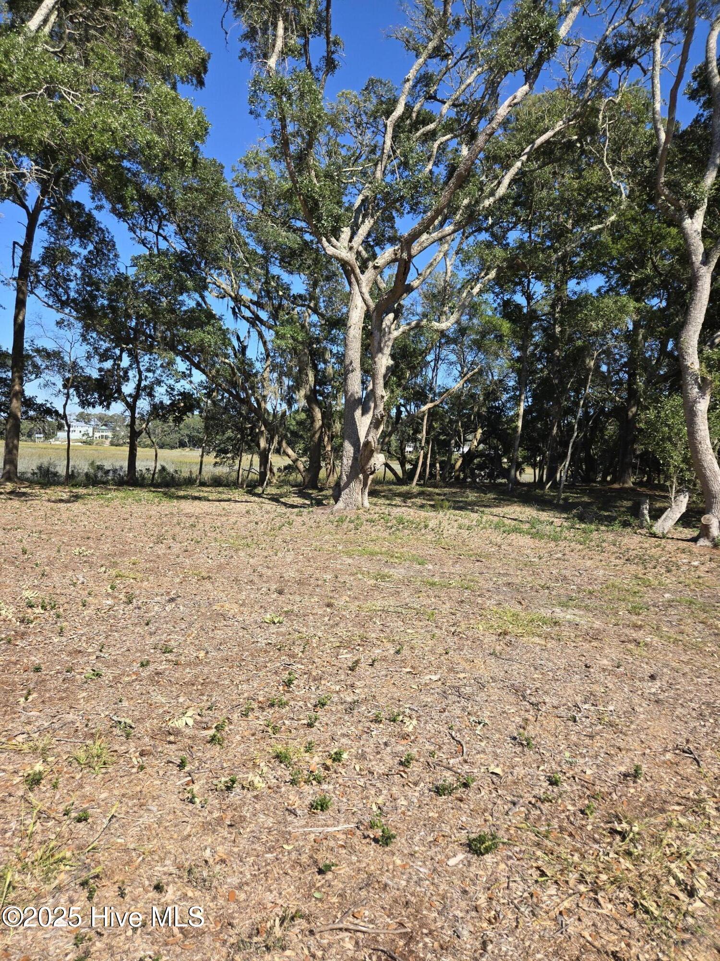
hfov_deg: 58.9
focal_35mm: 23
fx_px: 638
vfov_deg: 73.9
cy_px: 480
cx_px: 360
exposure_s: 1/1208
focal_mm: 5.4
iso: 25
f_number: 1.8
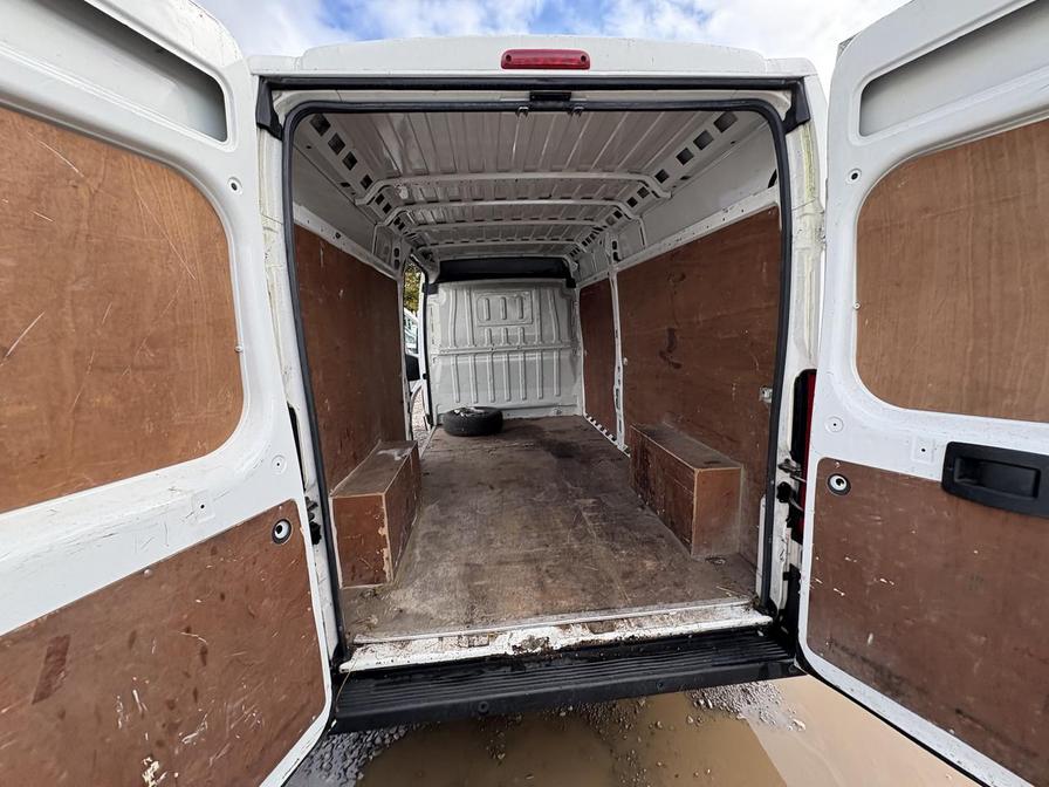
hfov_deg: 102.1
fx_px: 424
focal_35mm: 14
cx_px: 524
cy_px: 394
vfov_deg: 85.7
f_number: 2.2
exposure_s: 1/239
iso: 64
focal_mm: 2.22
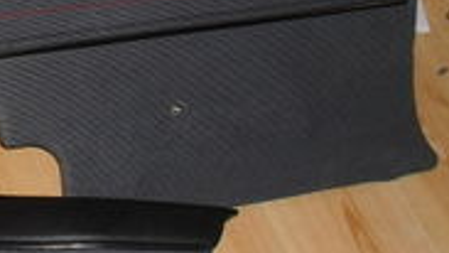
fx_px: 1584
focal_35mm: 133
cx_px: -238
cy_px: 59
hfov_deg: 14.9
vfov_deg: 9.1
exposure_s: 1/45
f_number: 3.2
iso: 240
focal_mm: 6.3
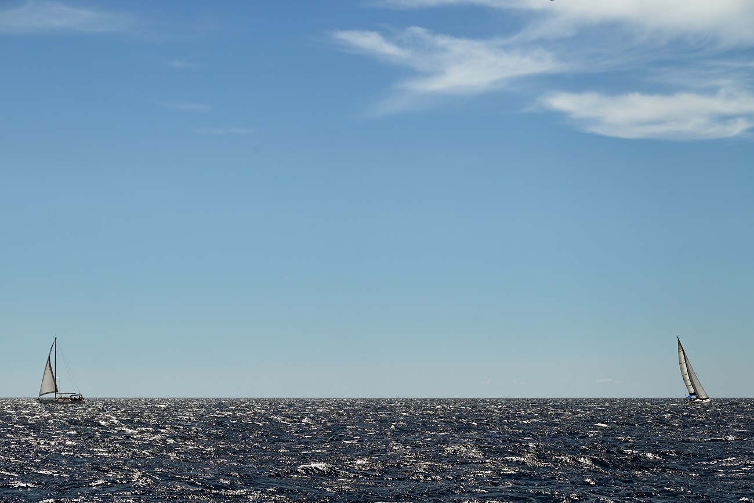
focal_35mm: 102
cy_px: 252
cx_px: 377
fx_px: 2136
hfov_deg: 20.0
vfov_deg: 13.4
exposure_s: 1/1250
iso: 100
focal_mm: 102
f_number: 9
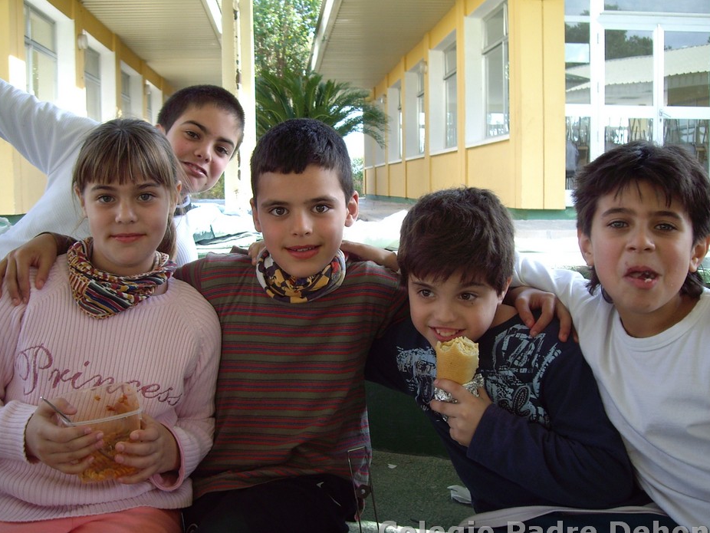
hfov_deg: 44.7
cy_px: 257
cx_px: 324
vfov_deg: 34.4
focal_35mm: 42
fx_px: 862
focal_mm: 6.2
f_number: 2.7
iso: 100
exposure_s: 1/160
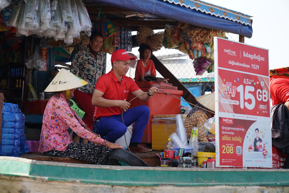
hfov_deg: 28.8
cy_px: 96
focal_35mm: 70
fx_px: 562
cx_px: 144
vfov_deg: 19.5
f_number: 5.6
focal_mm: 70
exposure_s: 1/1250
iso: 640
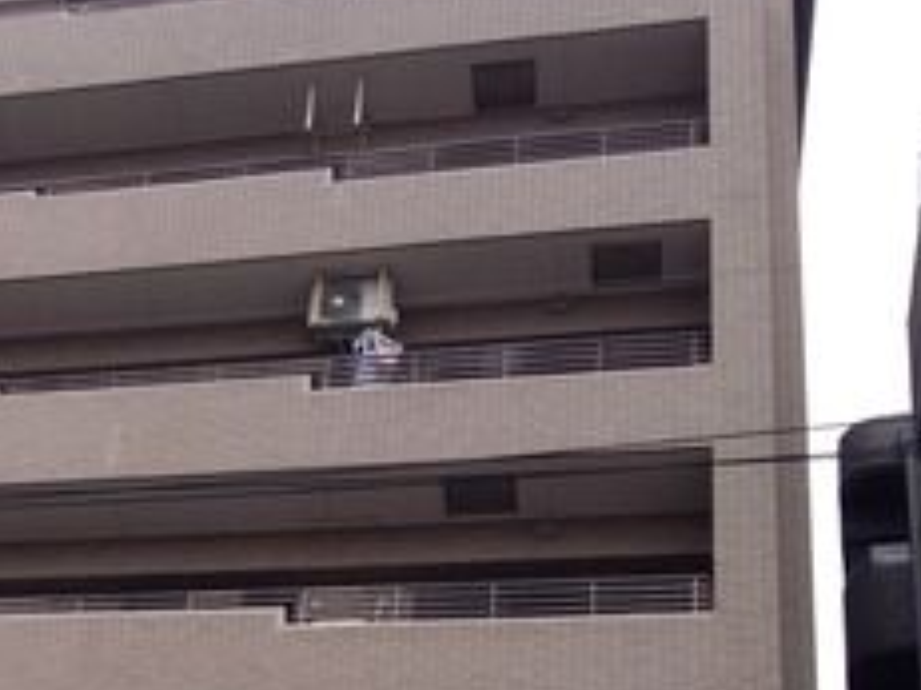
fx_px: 2420
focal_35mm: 91
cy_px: 842
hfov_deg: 20.3
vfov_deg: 15.6
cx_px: -152
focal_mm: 4.28
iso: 64
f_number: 2.4
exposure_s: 1/1175
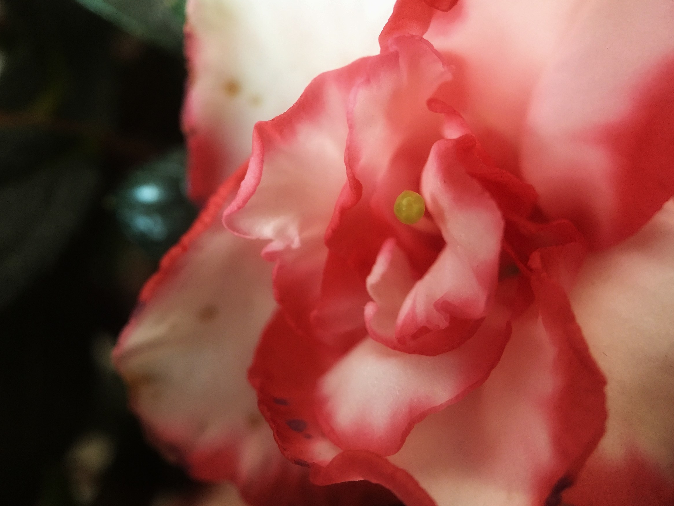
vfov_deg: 46.8
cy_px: 254
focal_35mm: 30
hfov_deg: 60.0
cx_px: 329
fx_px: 584
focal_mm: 4.15
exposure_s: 1/25
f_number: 2.2
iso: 250
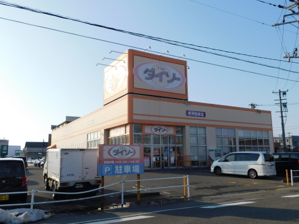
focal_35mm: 30
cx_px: 150
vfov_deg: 46.8
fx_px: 259
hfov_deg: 60.0
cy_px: 112
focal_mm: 5.3
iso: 125
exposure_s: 1/400
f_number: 6.4
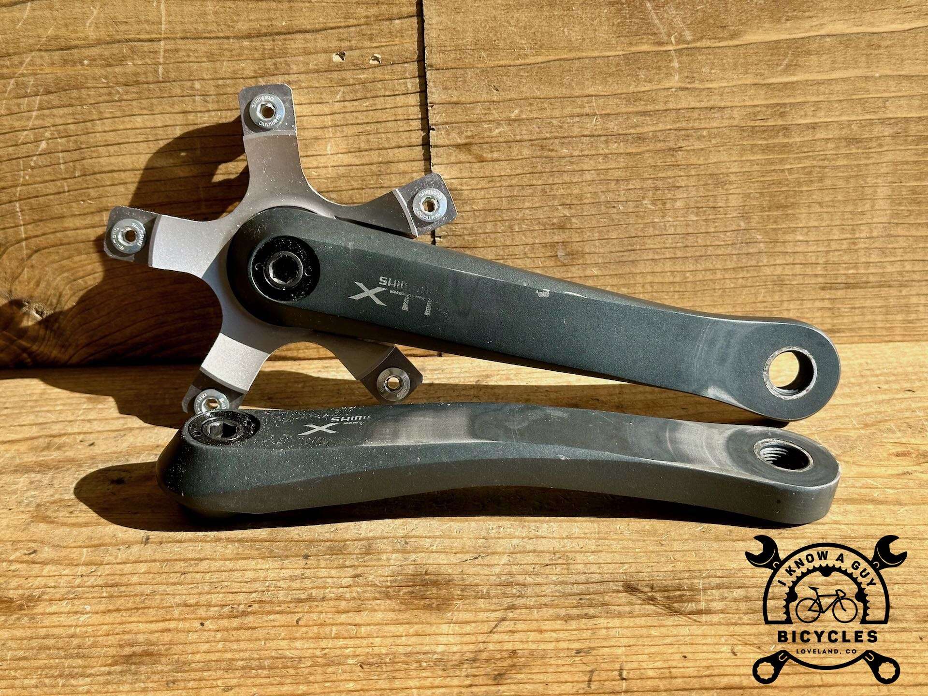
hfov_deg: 39.7
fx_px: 1287
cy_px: 348
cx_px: 464
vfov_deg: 30.3
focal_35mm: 48
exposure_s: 1/2252
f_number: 1.78
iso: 64
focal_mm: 6.86
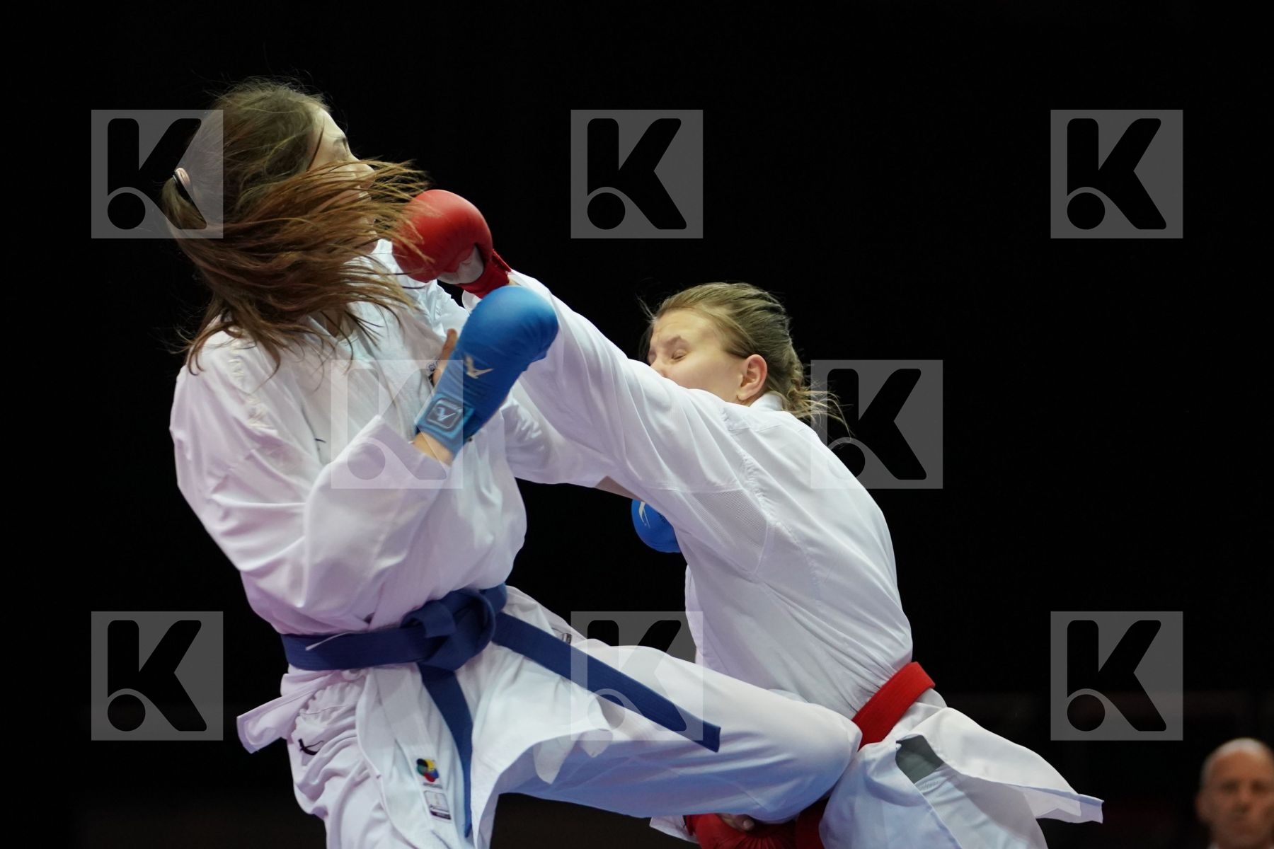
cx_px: 637
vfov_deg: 6.4
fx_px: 7573
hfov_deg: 9.6
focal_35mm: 214
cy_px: 424
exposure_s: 1/1000
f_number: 2.8
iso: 3200
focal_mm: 143
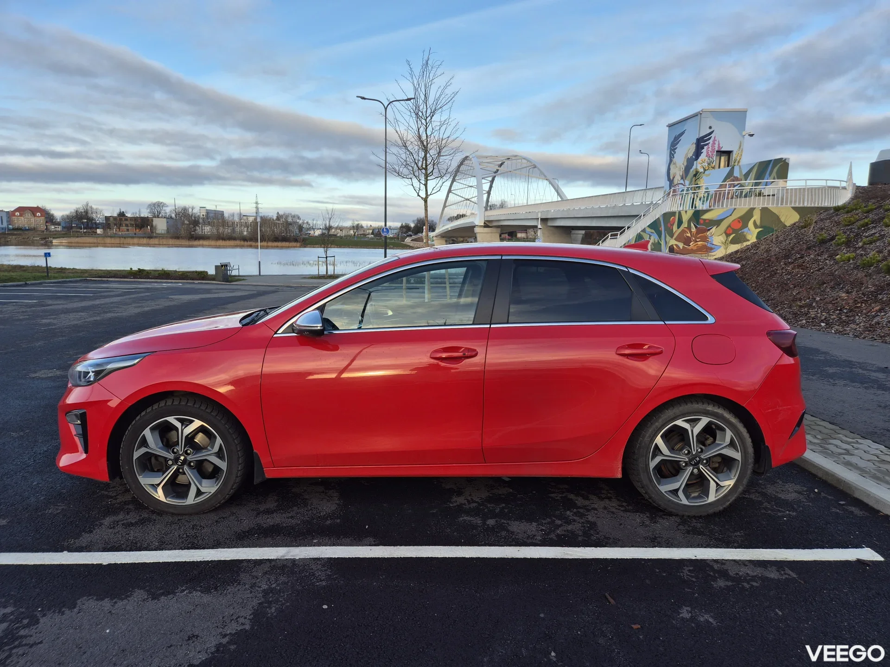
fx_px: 591
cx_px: 445
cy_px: 334
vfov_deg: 58.9
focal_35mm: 23
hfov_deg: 73.9
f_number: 1.8
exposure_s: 1/506
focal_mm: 5.4
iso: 25
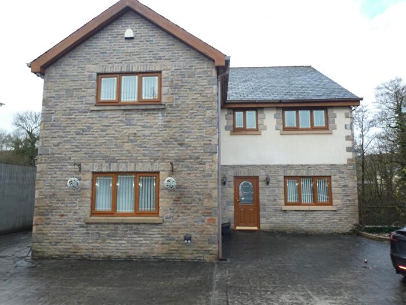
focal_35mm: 23
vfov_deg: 58.9
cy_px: 152
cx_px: 203
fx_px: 270
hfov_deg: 73.9
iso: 80
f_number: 3
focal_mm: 4.1
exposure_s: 1/125
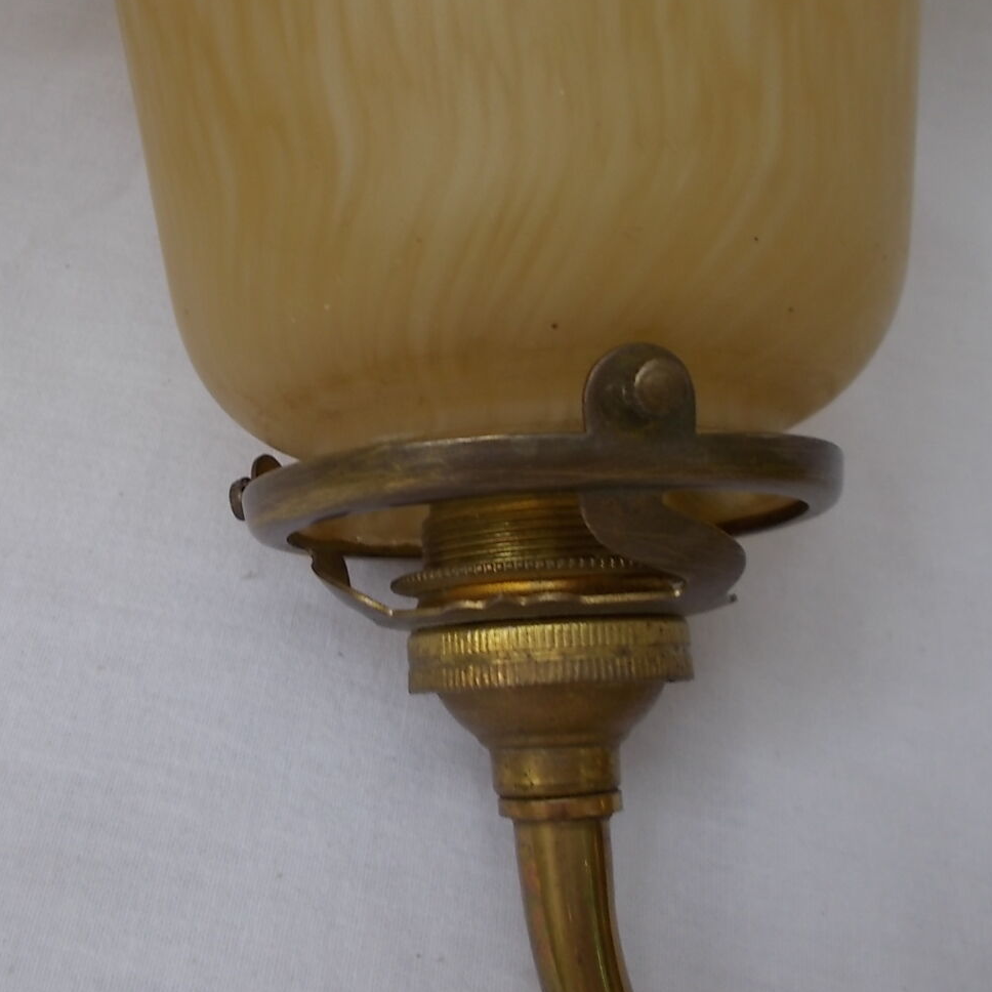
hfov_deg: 43.8
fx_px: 1232
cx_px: 439
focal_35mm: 38
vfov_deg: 43.8
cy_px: 446
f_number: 3.2
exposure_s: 1/50
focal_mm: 4.6
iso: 80
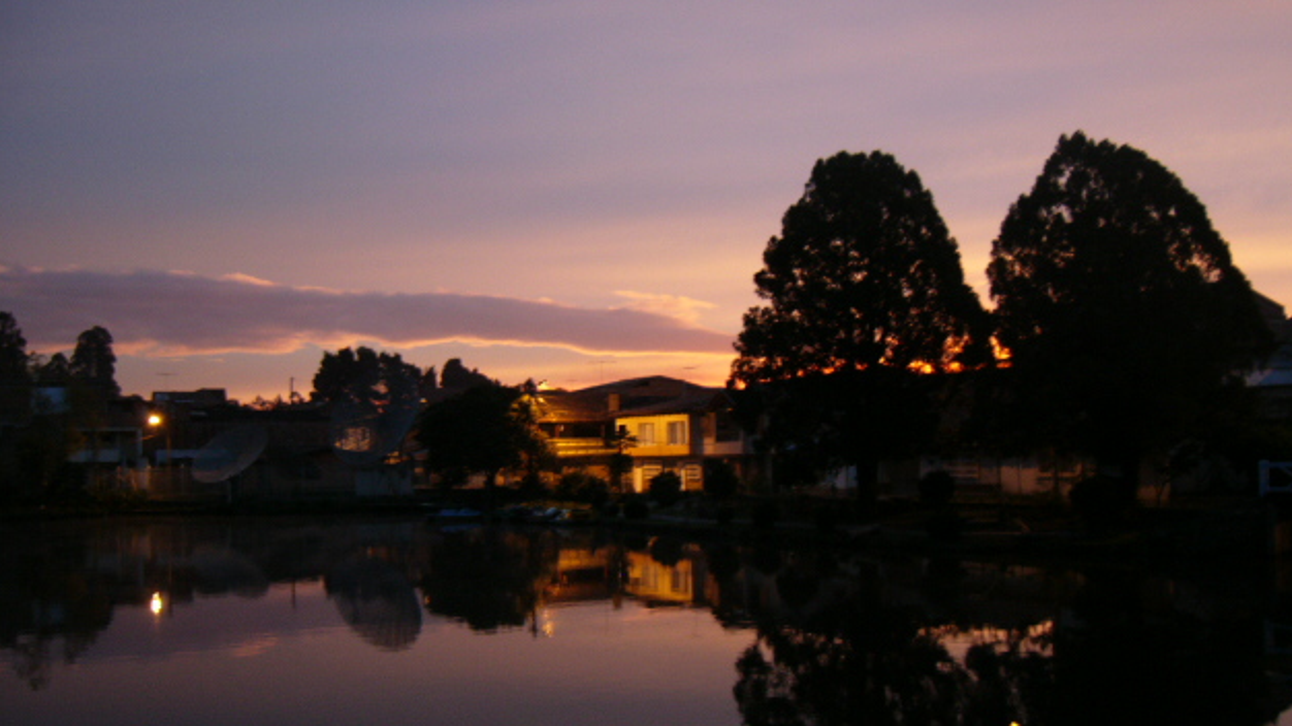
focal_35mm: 39
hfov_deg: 51.6
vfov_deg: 30.4
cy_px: 382
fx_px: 1336
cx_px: 658
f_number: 2.8
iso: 100
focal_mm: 5.8
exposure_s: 1/2
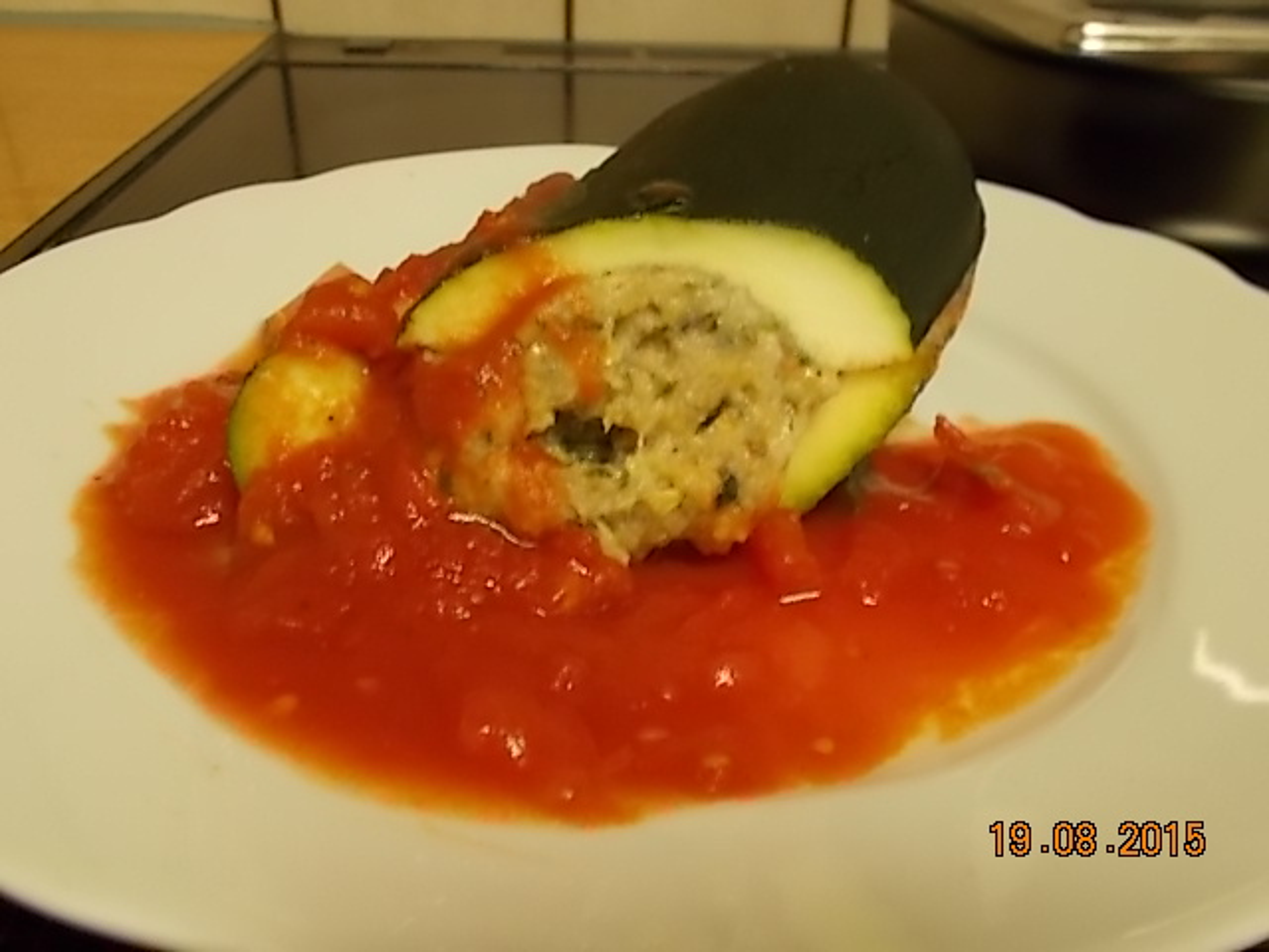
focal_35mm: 30
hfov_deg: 60.0
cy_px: 476
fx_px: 1100
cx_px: 634
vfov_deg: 46.8
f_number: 3.4
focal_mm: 5.3
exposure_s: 1/8
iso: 200
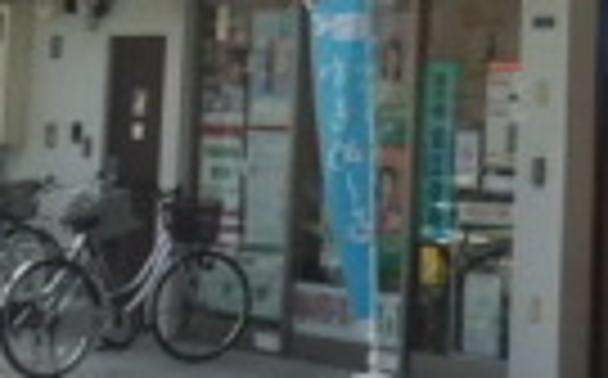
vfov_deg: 9.7
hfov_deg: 15.5
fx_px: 2168
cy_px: -180
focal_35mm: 131
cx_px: 680
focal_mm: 4.7
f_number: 2.8
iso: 100
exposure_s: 1/640
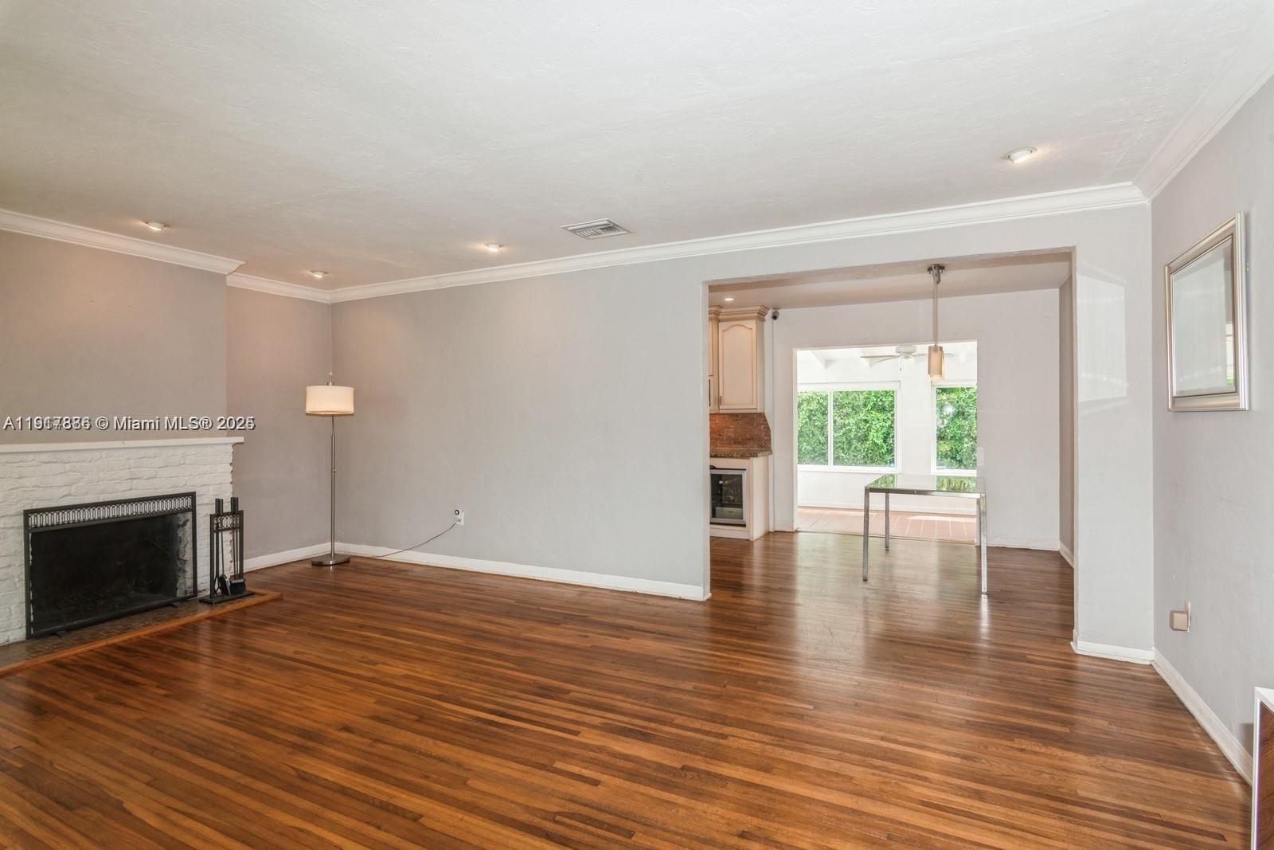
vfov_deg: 70.5
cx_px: 637
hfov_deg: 93.3
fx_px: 602
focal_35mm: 17
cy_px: 425
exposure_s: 1/20
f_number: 8
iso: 200
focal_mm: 17
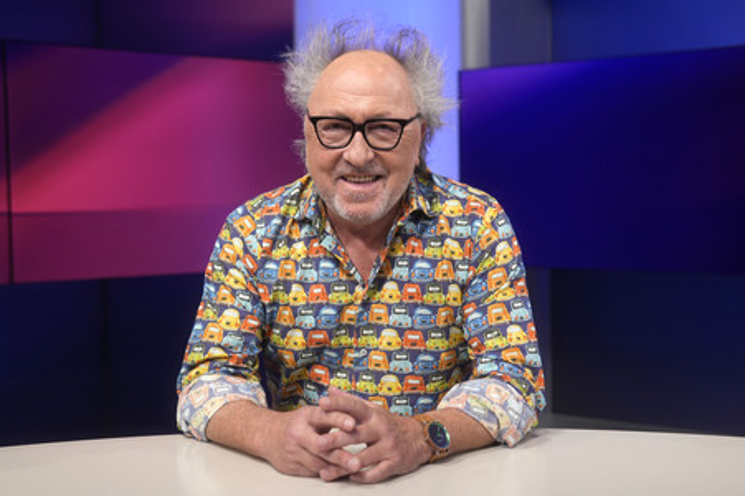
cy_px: 248
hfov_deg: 43.6
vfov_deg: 29.8
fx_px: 931
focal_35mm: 45
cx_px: 372
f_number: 2.2
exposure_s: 1/250
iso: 640
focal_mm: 30
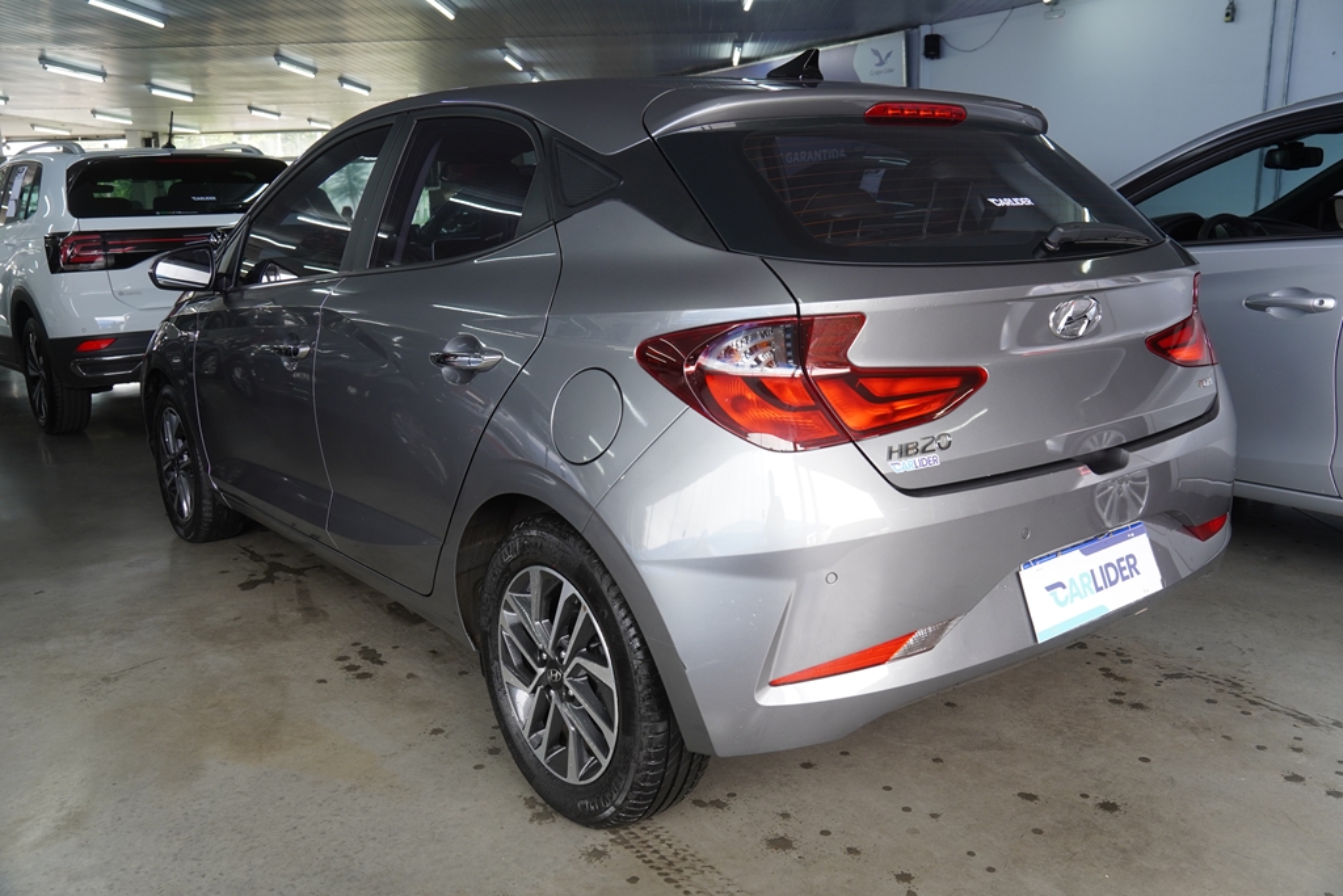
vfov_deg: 41.7
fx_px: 1175
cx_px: 672
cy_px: 448
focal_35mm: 32
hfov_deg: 59.5
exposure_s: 1/60
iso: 250
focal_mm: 21
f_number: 4
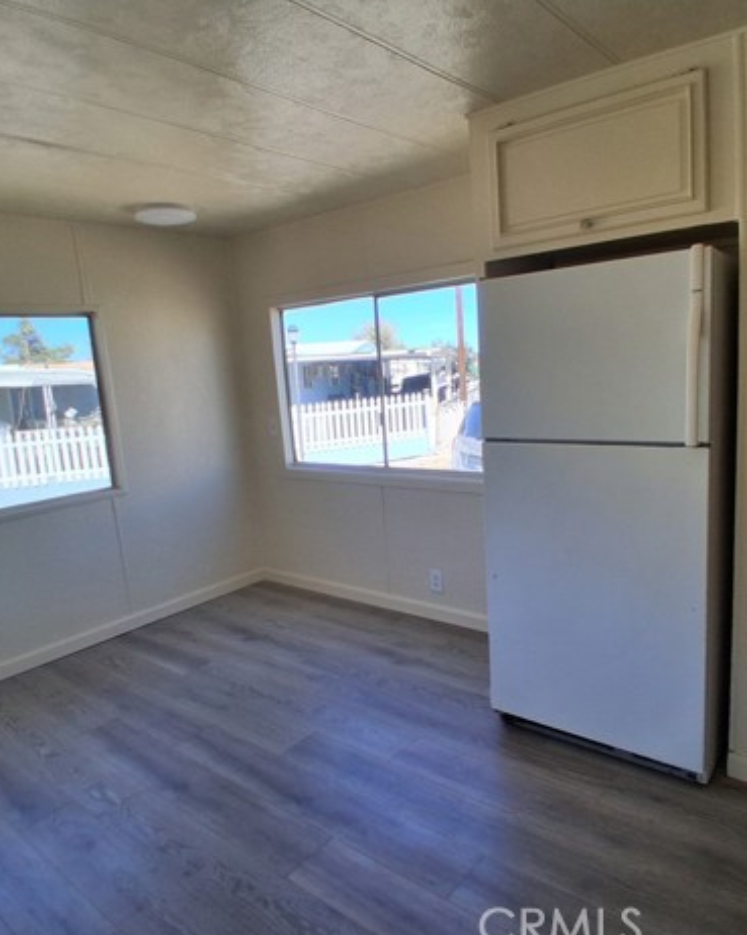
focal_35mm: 23
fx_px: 636
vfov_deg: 72.6
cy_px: 470
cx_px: 391
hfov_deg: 60.8
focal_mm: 1.4
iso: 50
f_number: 2.2
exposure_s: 1/324
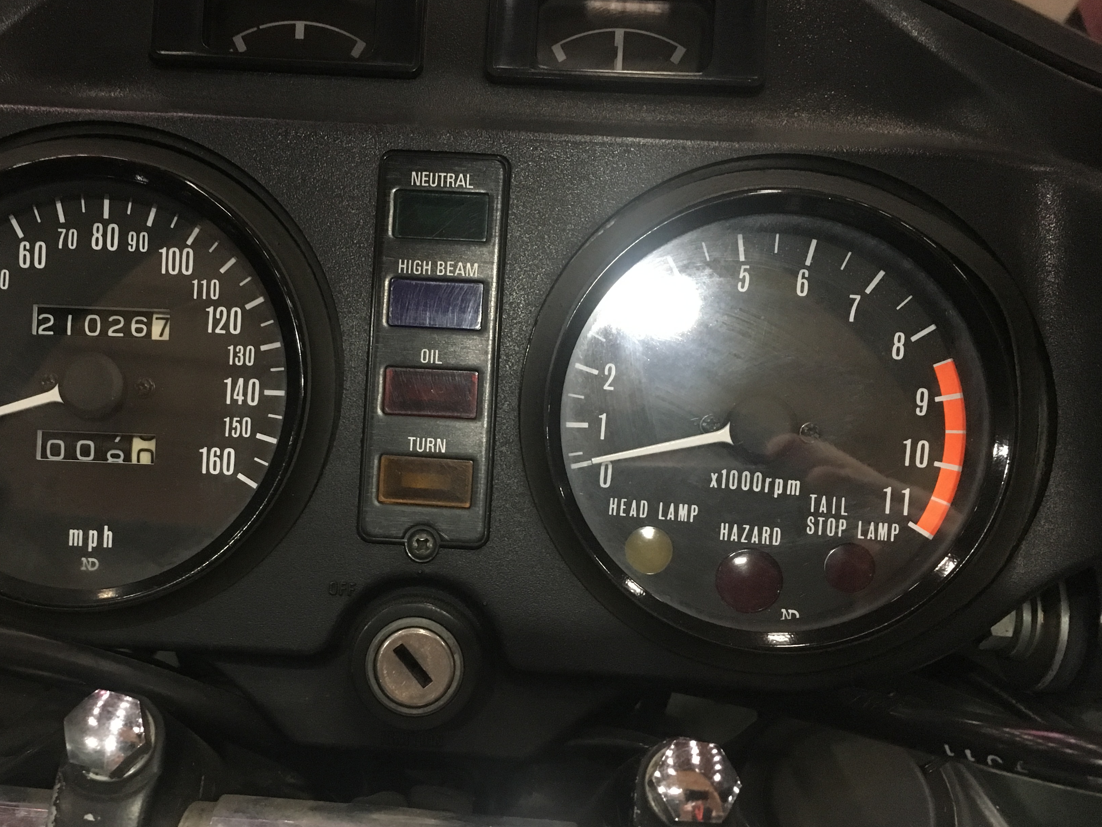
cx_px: 420
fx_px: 1146
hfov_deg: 50.9
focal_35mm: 36
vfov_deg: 39.6
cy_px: 476
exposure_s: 1/15
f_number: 2.2
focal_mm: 4.15
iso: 250
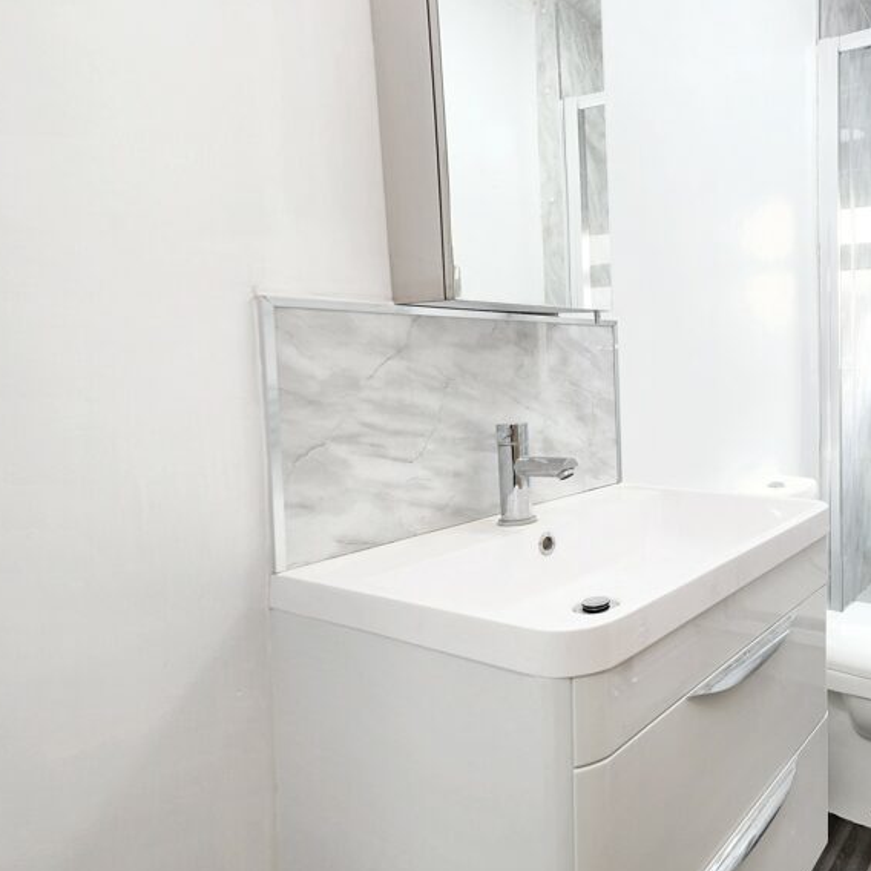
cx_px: 762
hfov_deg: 58.8
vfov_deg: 67.1
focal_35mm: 23
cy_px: 398
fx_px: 655
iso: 640
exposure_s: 1/60
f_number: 4
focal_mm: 10
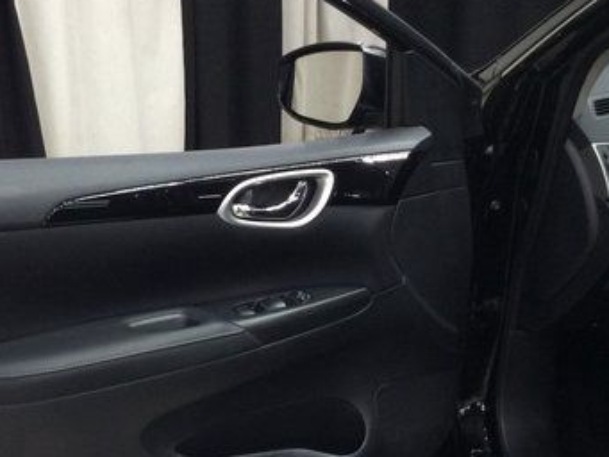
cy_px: 286
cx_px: 196
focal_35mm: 60
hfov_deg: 31.9
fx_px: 1056
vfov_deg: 24.4
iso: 100
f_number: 2.4
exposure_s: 1/25
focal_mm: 3.3
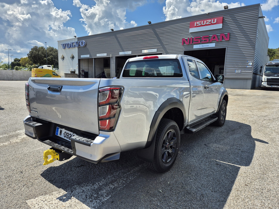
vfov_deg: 58.9
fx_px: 185
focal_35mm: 23
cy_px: 104
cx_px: 140
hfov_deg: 73.9
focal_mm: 5.4
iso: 25
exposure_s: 1/1616
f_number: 1.8
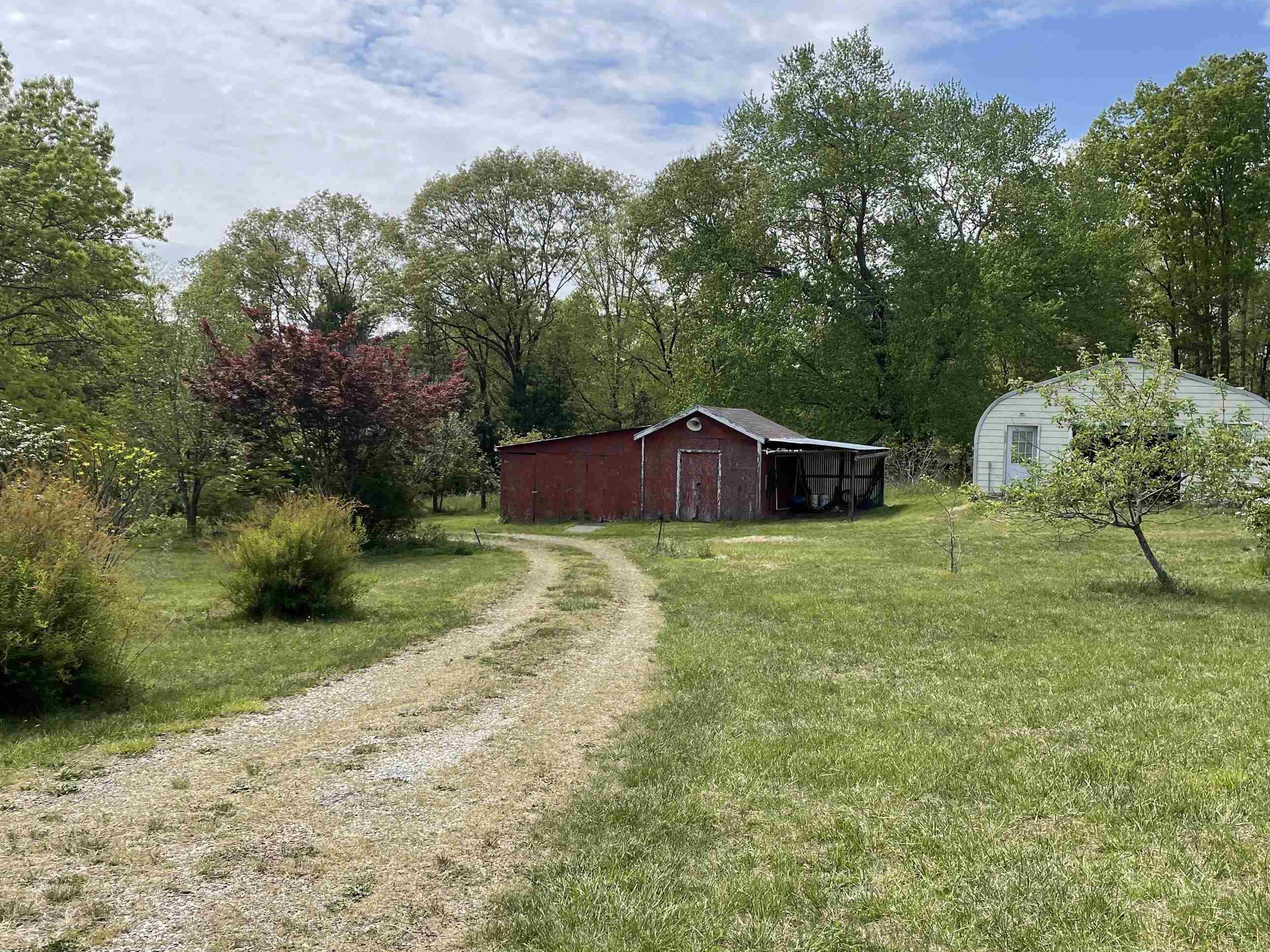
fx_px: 1137
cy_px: 492
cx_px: 678
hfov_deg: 58.3
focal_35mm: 31
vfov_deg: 45.4
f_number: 1.6
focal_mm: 4.2
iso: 32
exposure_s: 1/2817
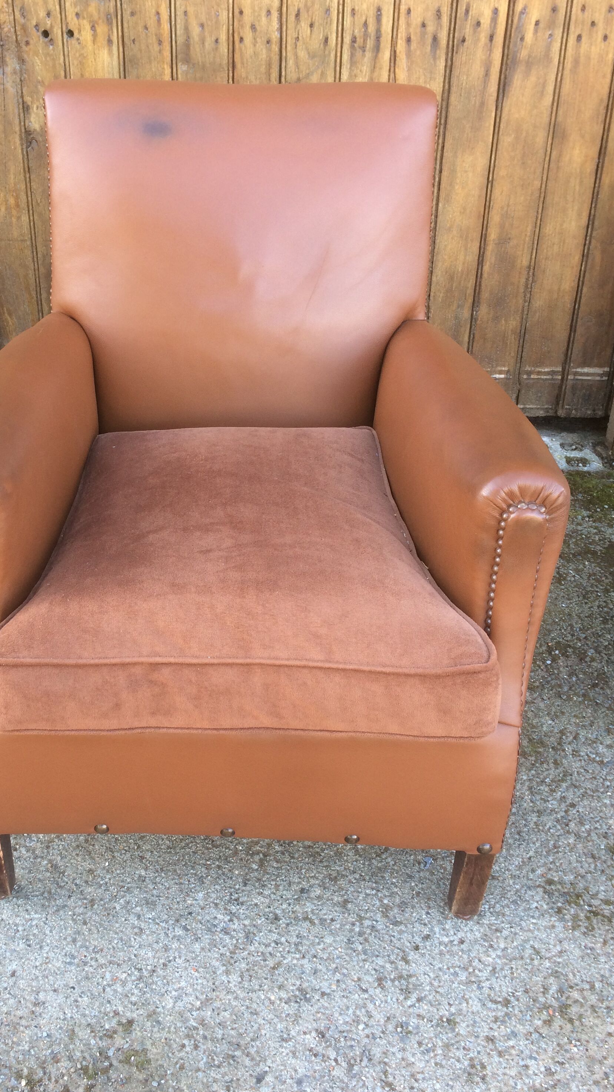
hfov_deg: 33.5
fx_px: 1013
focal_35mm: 35
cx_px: 210
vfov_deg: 56.5
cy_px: 498
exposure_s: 1/50
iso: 40
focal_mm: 4.15
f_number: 2.2
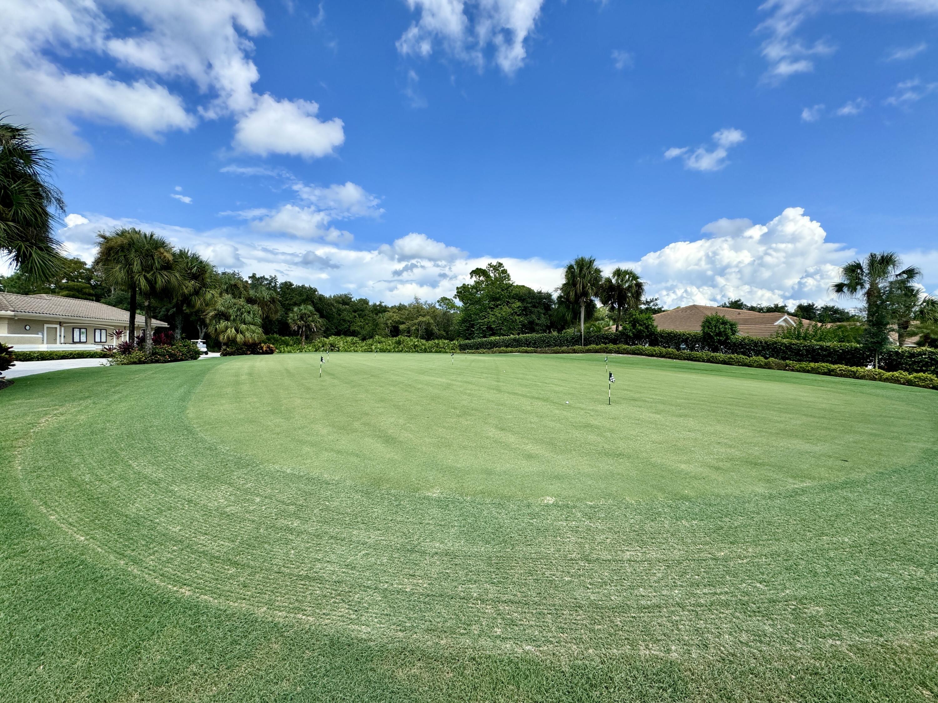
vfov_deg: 85.7
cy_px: 352
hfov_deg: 102.1
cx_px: 469
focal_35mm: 14
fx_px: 379
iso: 50
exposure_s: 1/1709
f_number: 2.2
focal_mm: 2.22
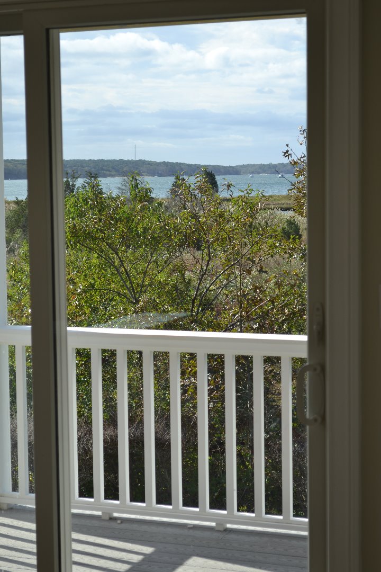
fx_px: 1191
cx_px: 190
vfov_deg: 27.0
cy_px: 286
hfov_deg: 18.2
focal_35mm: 75
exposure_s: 1/200
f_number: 7.1
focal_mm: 50
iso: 100
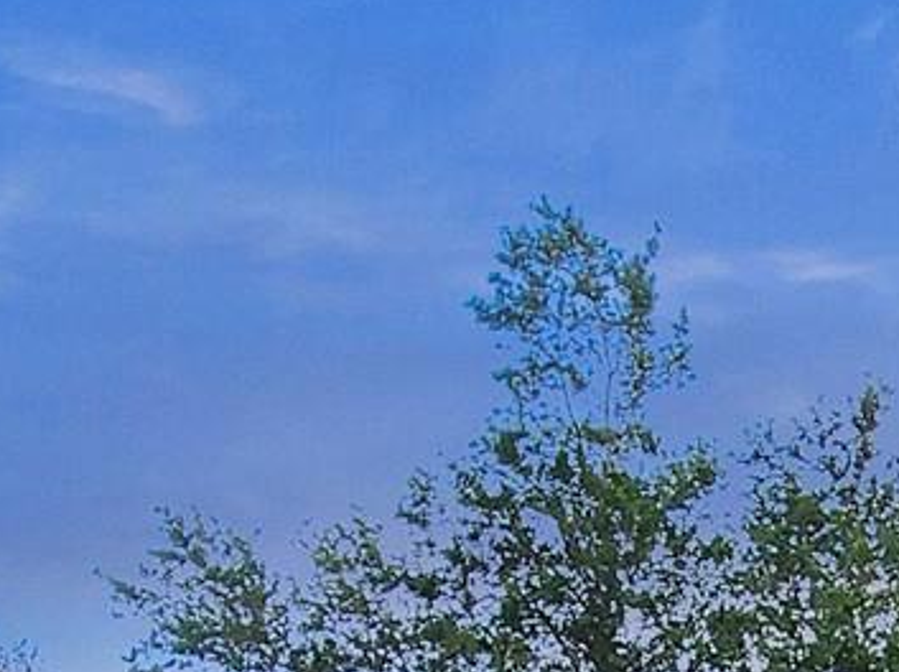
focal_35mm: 59
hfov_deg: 30.3
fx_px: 1531
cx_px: 917
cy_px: 1433
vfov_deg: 16.7
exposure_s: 1/120
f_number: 2.2
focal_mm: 2.2
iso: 64
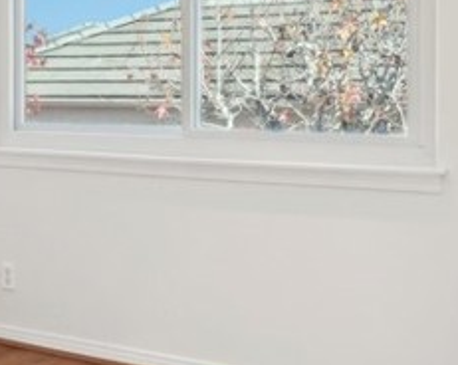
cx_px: -26
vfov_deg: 20.2
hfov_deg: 24.0
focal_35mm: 75
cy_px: 73
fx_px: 1015
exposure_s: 1/6
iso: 400
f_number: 8
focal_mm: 18
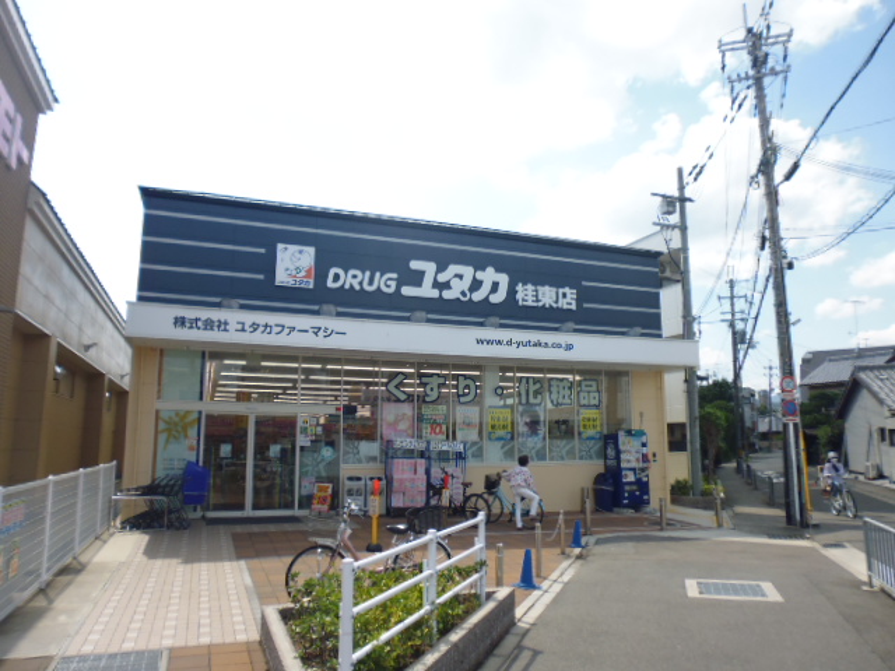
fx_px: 621
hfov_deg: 71.6
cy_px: 336
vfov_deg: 56.8
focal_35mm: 24
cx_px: 448
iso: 100
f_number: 9
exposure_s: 1/100
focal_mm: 4.3
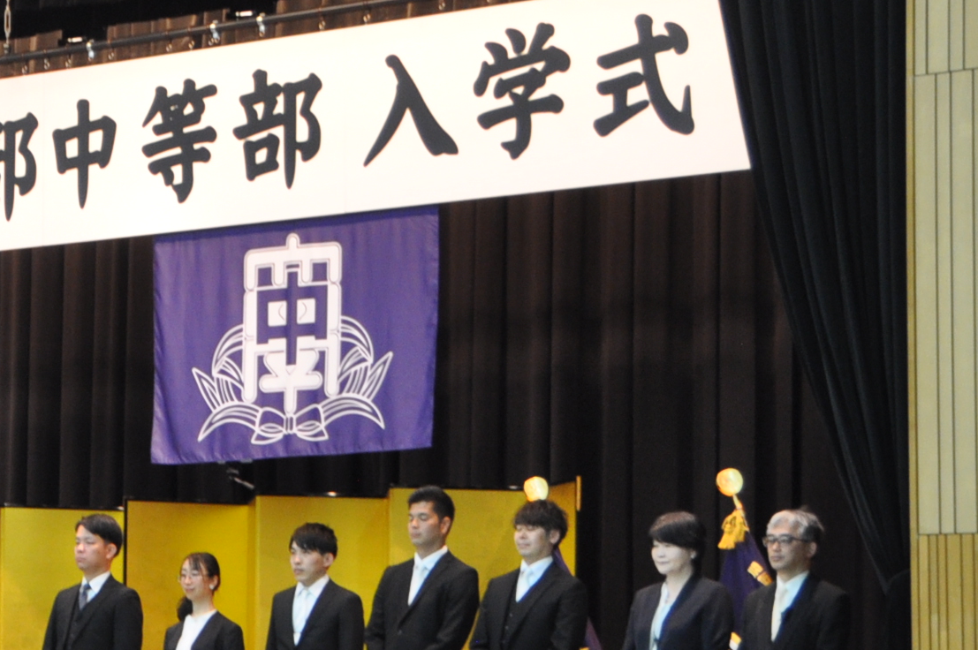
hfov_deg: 13.2
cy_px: 248
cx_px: -167
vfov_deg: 9.0
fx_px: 4138
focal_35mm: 152
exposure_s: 1/60
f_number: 4.2
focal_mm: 35
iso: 640
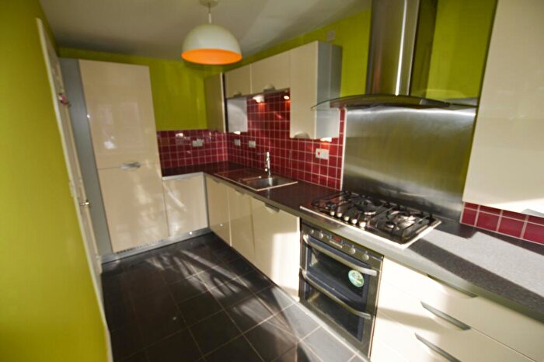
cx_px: 272
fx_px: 227
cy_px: 181
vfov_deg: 77.3
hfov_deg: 100.4
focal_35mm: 15
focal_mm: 10
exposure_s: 1/125
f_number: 4
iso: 125
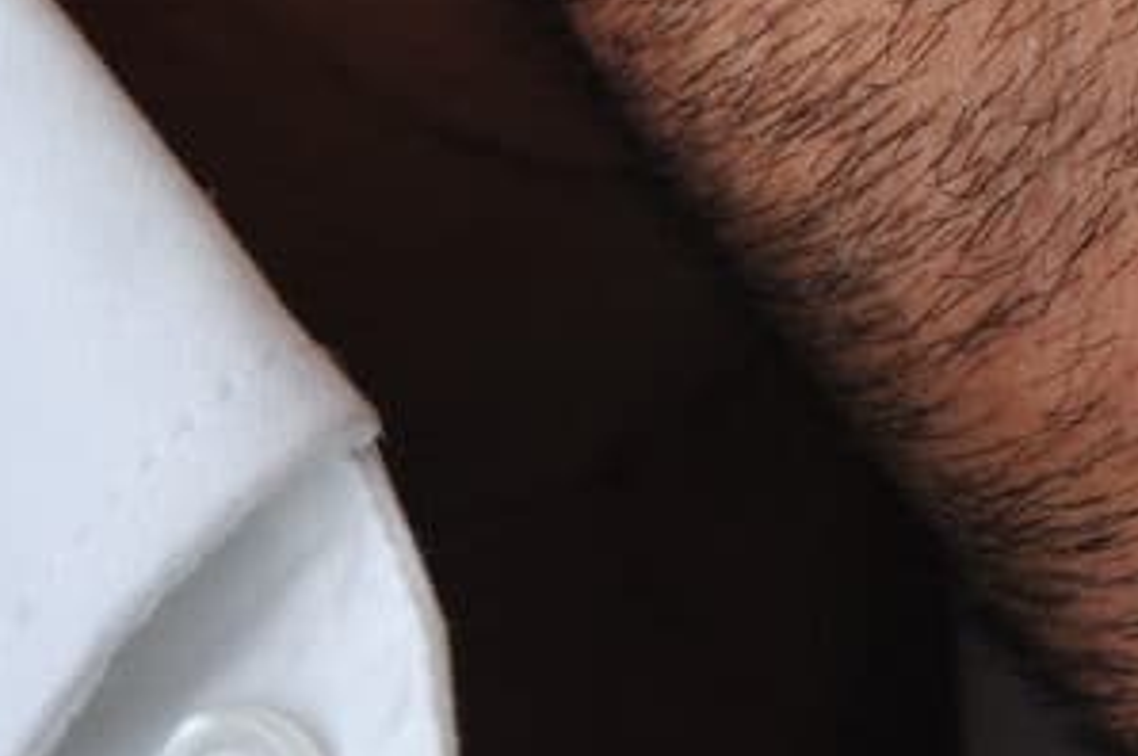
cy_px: -458
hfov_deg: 5.6
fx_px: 11399
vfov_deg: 3.8
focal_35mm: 361
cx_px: 2364
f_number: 16
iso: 100
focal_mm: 70
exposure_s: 1/200
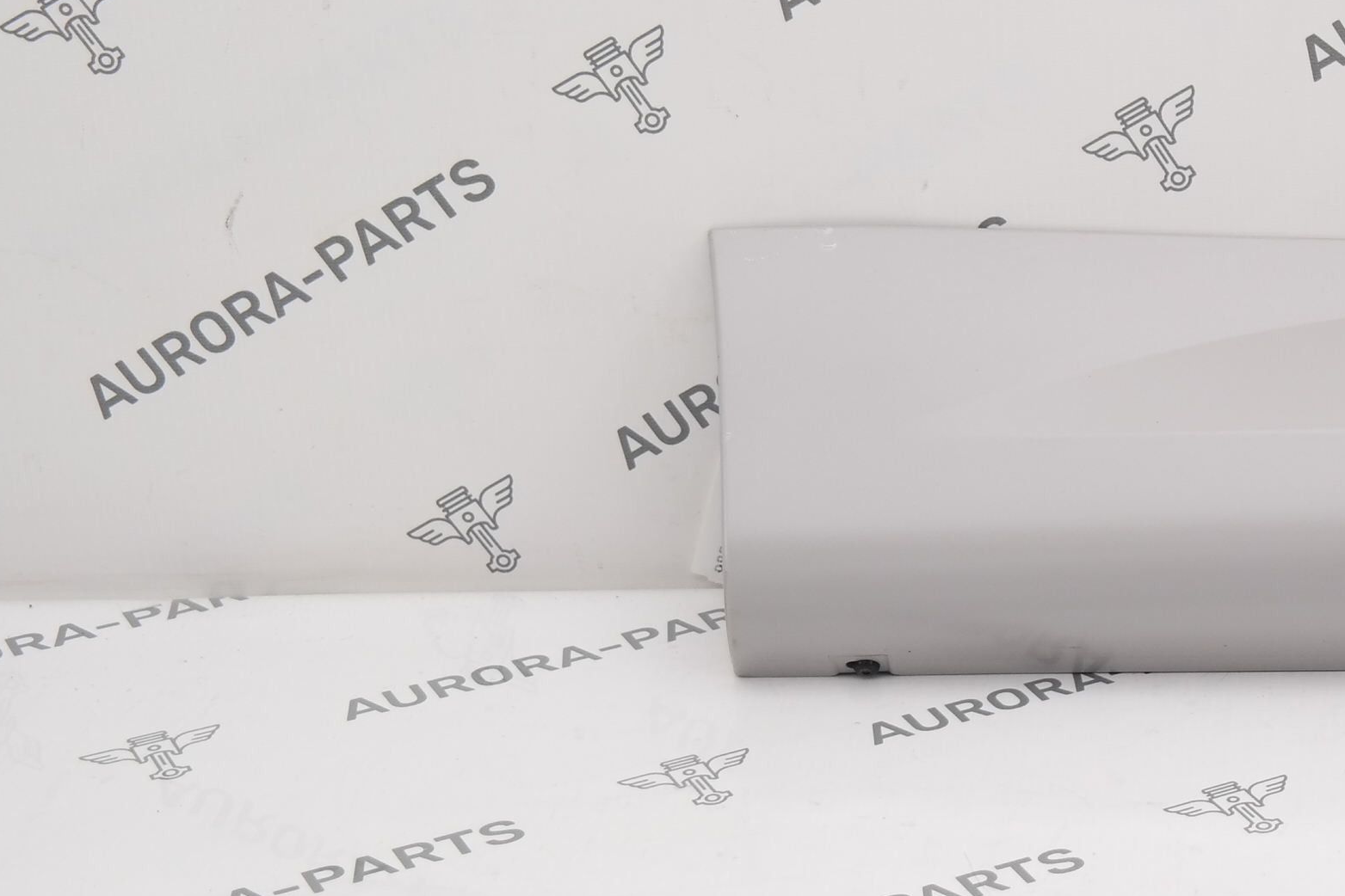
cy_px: 486
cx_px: 1650
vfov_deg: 13.4
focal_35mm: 102
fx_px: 3811
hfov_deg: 18.8
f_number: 4
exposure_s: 1/100
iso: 100
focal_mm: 27
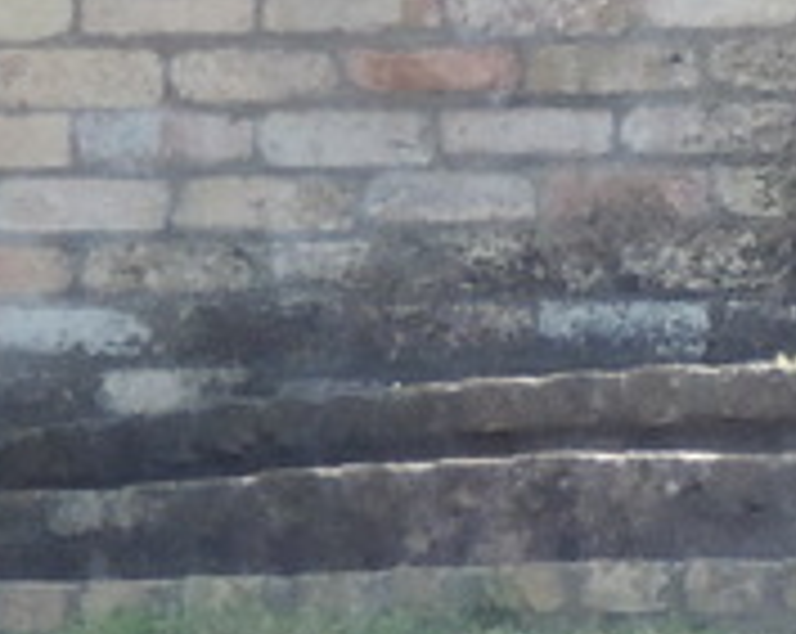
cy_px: -1241
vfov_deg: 1.0
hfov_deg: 1.2
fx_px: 37420
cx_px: 1614
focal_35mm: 1591
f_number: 4.6
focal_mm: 40.1
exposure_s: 1/200
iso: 360
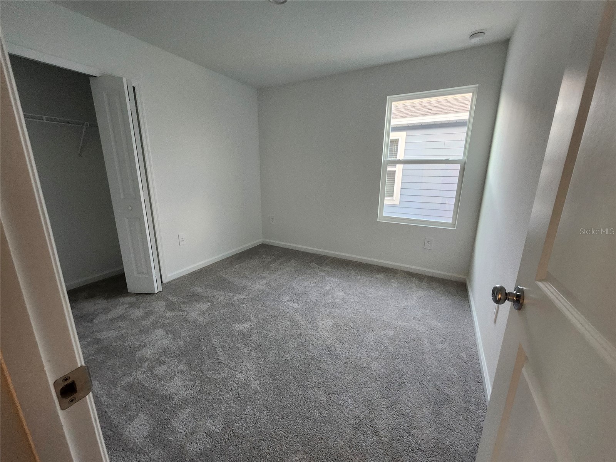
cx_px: 308
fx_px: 231
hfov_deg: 106.2
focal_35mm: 13
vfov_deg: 89.9
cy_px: 231
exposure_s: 1/40
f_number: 2.2
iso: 400
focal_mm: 1.74
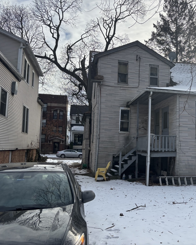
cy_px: 122
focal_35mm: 34
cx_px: 147
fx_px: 247
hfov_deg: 42.0
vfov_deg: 52.8
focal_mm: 5.96
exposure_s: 1/2398
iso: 50
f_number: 1.6
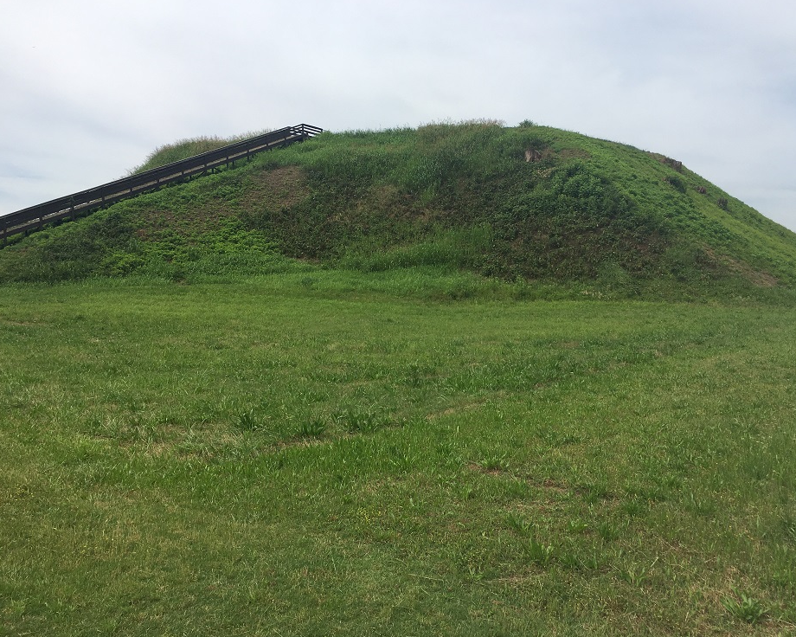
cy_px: 317
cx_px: 433
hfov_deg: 57.1
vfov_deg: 47.1
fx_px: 730
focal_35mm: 31
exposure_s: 1/2198
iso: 25
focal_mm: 4.15
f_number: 2.2
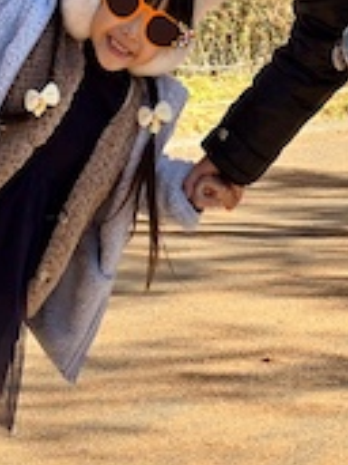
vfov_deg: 12.1
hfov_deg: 10.7
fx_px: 1852
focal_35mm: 138
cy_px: -571
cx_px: 226
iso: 12
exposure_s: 1/303
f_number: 1.7
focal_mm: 6.3
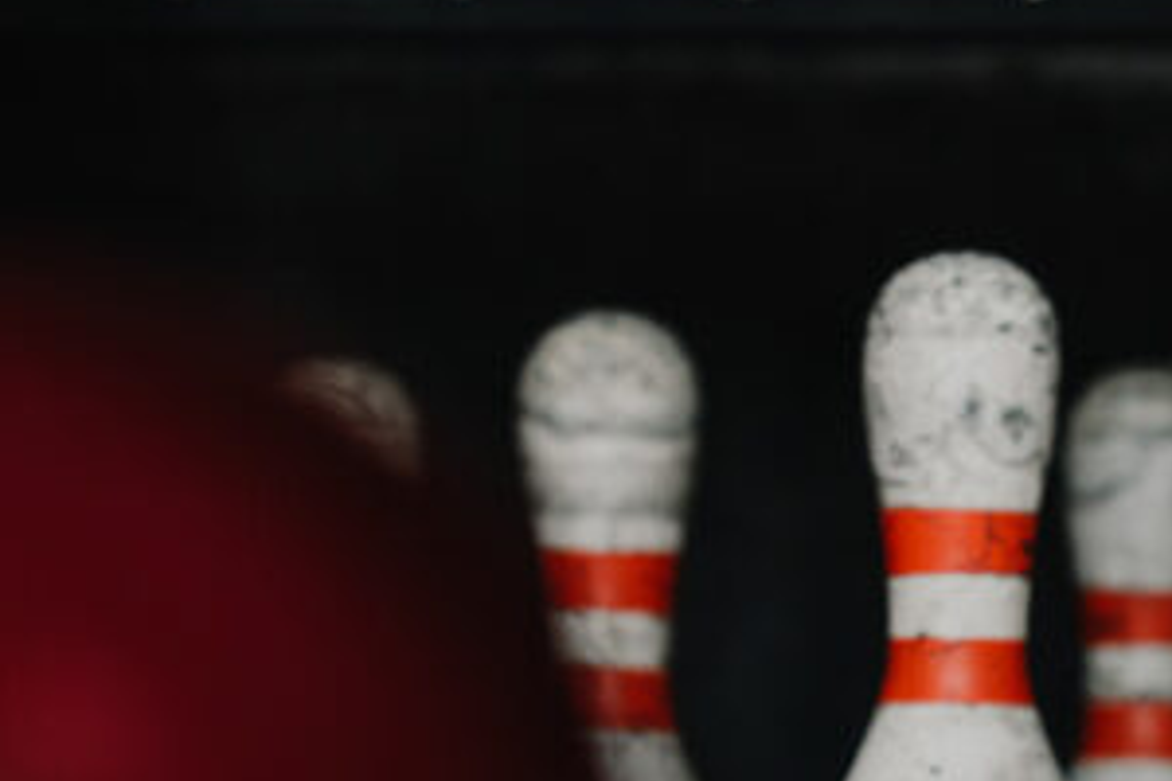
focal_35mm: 391
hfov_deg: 5.3
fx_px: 12728
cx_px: 1180
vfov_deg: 3.5
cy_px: 1134
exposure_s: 1/100
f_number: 2.8
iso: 400
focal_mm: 122
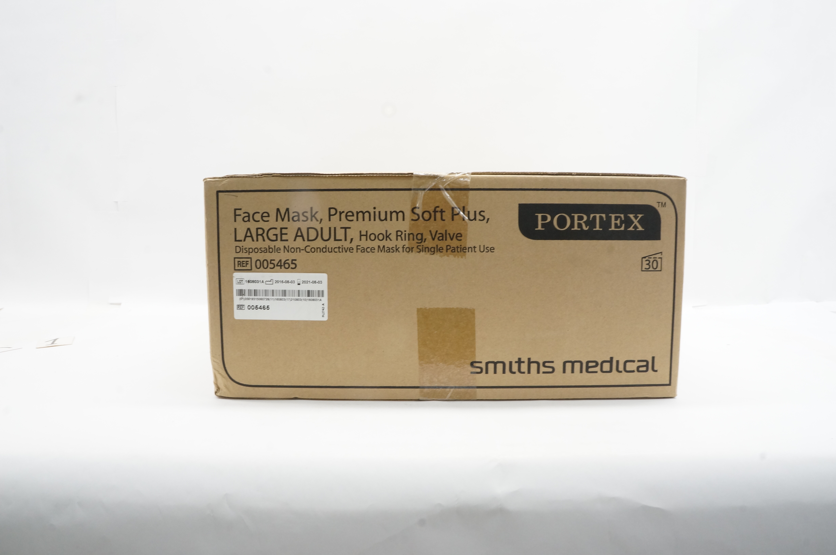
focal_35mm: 27
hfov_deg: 67.4
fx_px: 626
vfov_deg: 47.8
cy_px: 278
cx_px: 418
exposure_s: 1/10
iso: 800
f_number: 16
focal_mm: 18
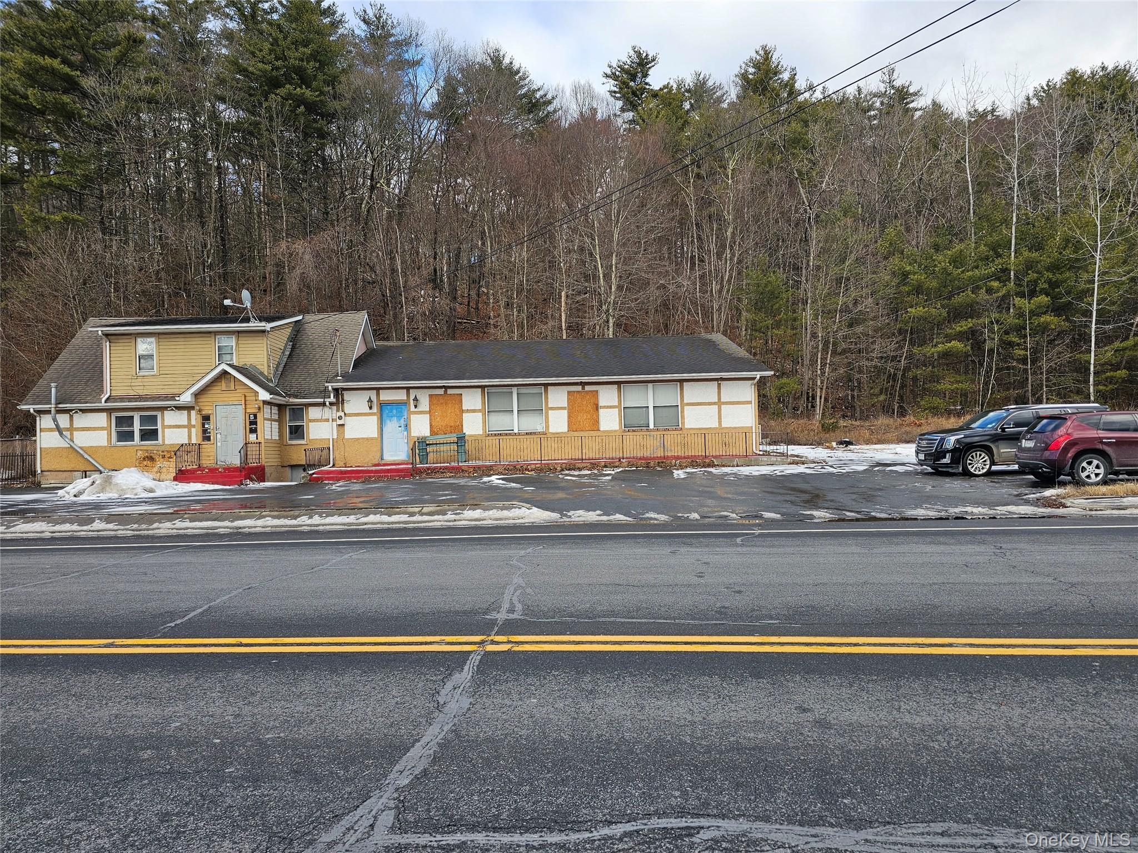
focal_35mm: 23
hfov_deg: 73.9
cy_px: 426
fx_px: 756
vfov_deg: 58.9
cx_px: 569
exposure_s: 1/299
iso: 12
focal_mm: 6.3
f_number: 1.7
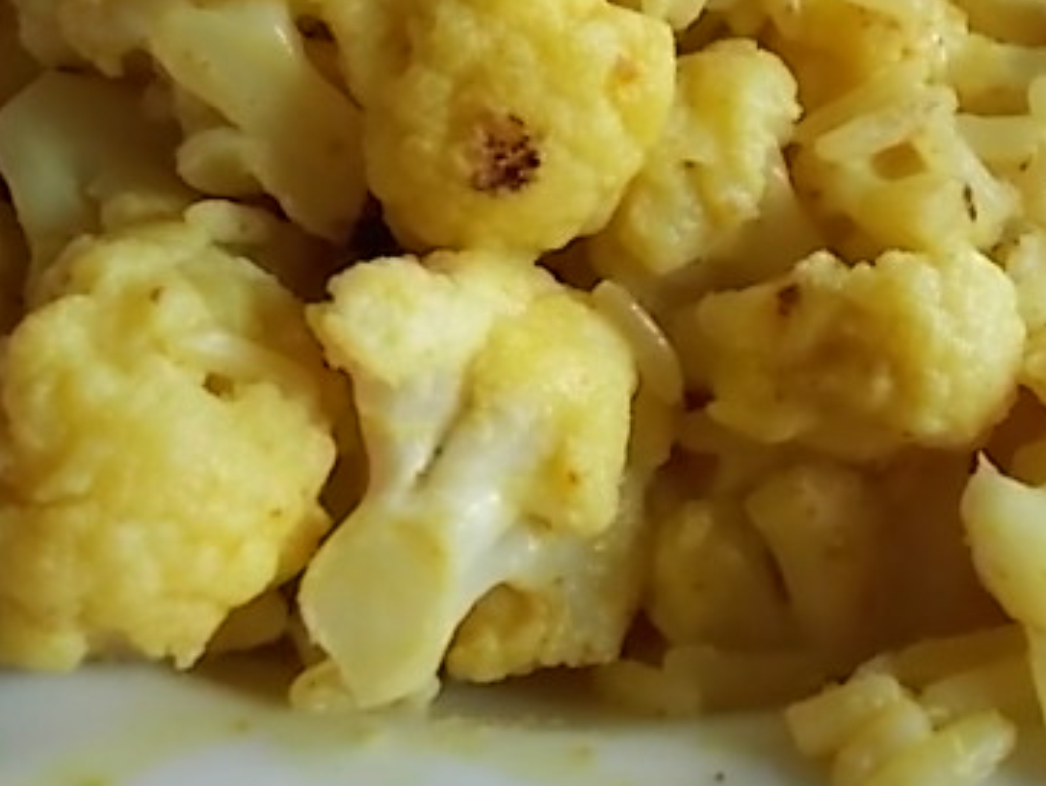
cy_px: 176
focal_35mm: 53
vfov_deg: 27.1
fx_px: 1603
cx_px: 644
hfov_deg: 36.0
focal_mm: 5.3
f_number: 3.4
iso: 200
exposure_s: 1/25
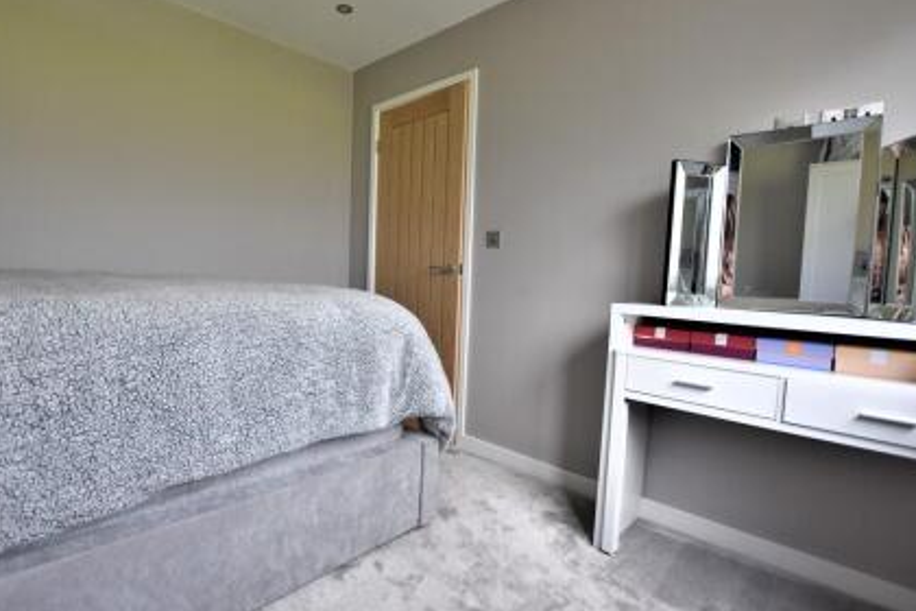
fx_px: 433
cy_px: 298
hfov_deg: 93.1
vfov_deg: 70.4
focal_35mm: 17
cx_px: 423
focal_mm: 10
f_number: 3.5
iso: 400
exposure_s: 1/250
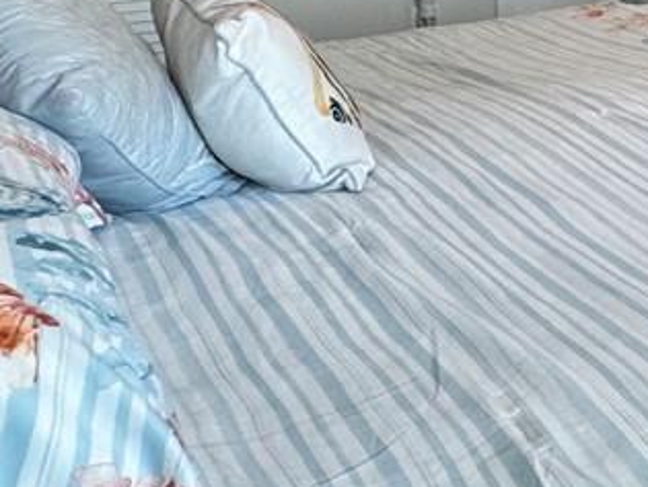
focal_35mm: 71
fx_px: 1331
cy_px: -144
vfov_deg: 19.2
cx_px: 1070
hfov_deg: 21.2
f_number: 2.2
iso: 250
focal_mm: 2.22
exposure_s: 1/99
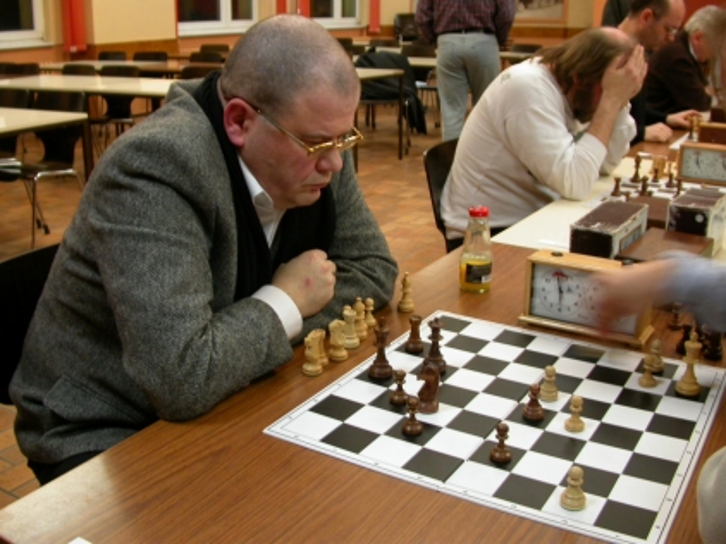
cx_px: 363
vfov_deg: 37.7
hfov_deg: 49.0
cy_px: 272
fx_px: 797
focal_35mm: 38
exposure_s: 1/12.1
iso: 100
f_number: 2.6
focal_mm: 7.85
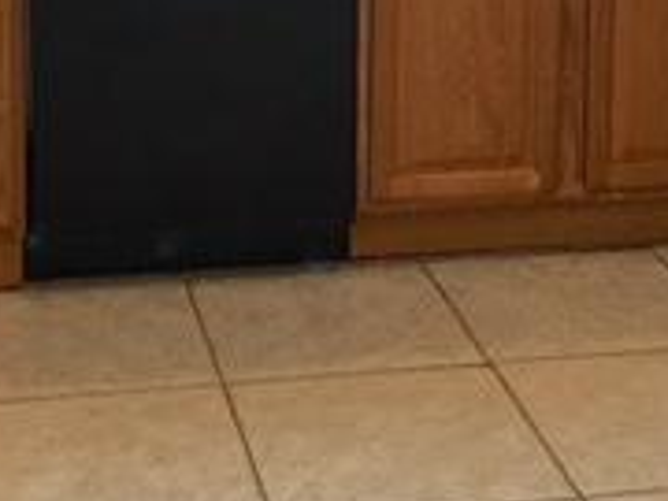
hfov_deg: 19.1
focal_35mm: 103
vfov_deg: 13.5
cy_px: -256
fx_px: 1988
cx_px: 297
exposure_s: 1/30
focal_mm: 4.15
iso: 40
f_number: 2.2
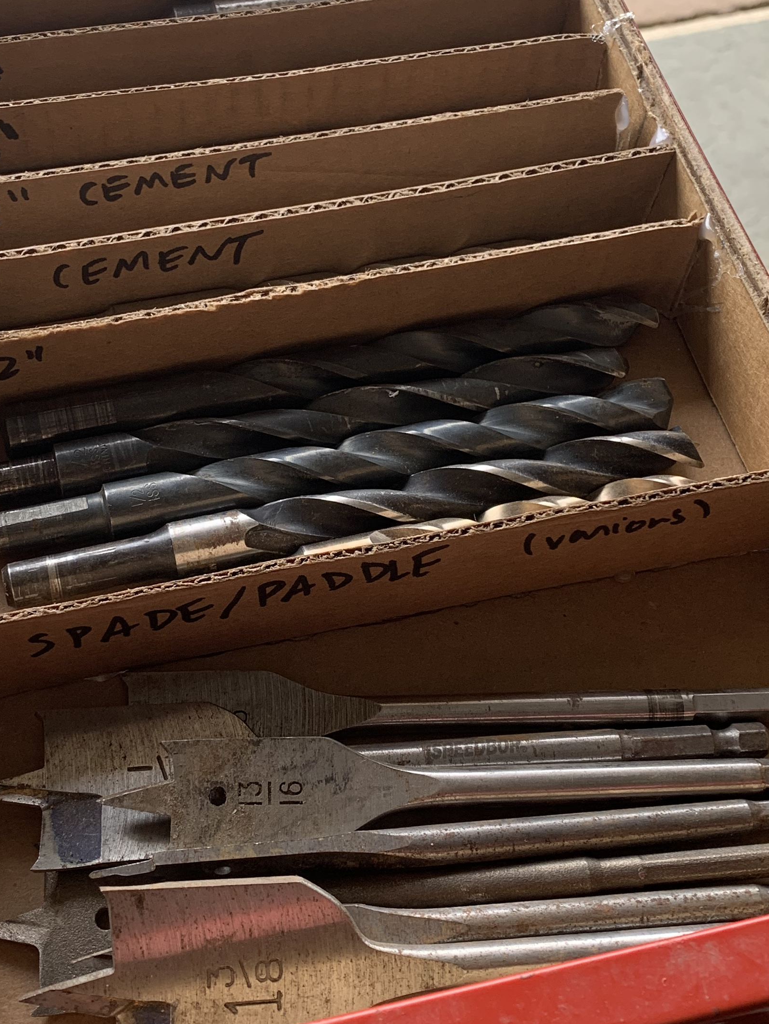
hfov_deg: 29.6
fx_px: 1451
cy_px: 428
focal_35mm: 49
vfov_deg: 38.8
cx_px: 313
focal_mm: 4.25
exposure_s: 1/122
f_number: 1.8
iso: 32
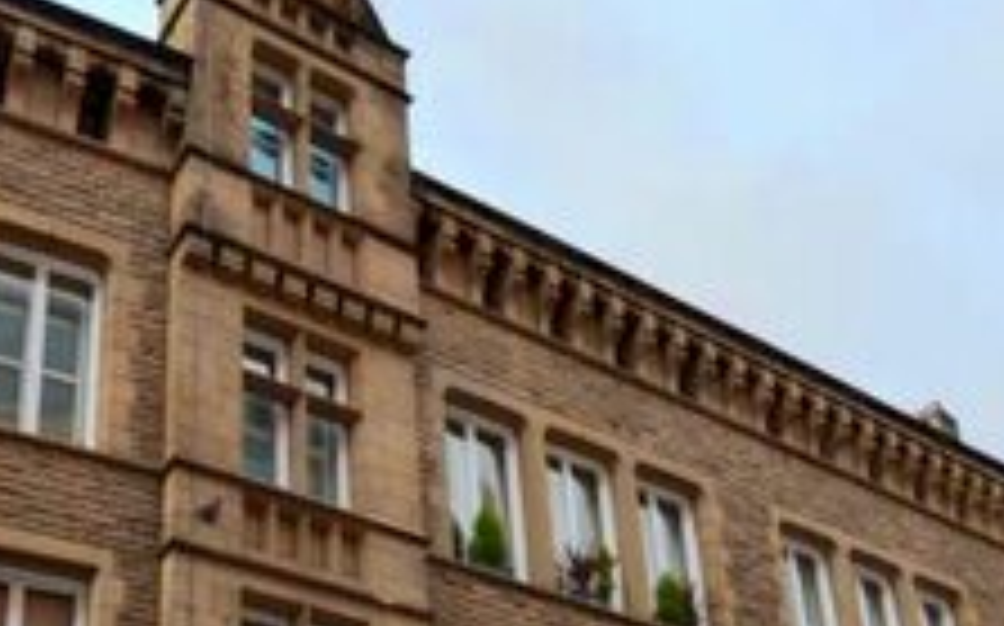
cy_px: 788
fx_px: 1312
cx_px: 432
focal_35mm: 48
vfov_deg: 23.9
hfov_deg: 41.8
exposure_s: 1/100
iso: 400
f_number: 5
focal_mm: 10
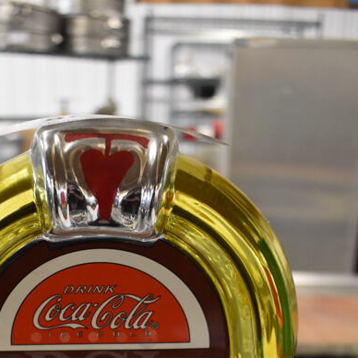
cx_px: 93
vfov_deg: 29.1
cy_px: 375
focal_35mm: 54
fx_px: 632
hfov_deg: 31.1
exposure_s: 1/60
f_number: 4
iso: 1800
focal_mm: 18
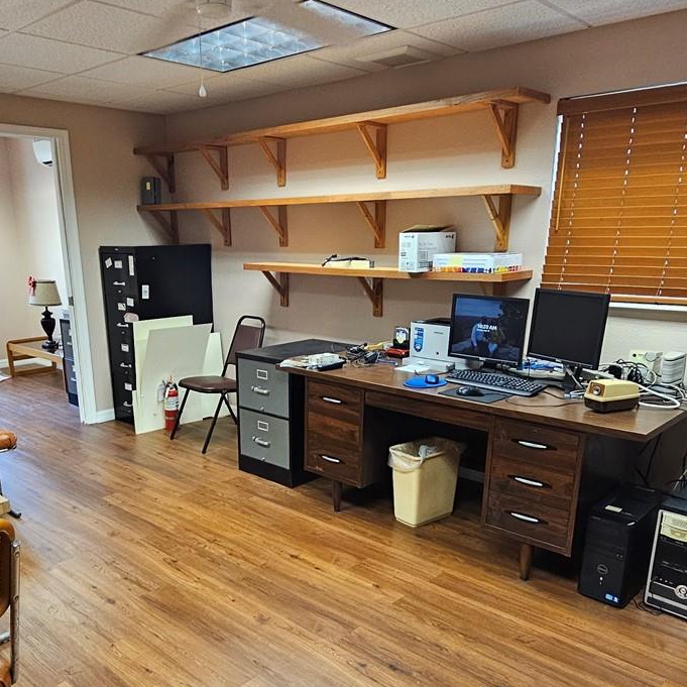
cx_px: 292
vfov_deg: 58.4
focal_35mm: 27
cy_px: 425
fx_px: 606
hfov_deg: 58.8
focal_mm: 2.2
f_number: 2.2
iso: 250
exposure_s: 1/60
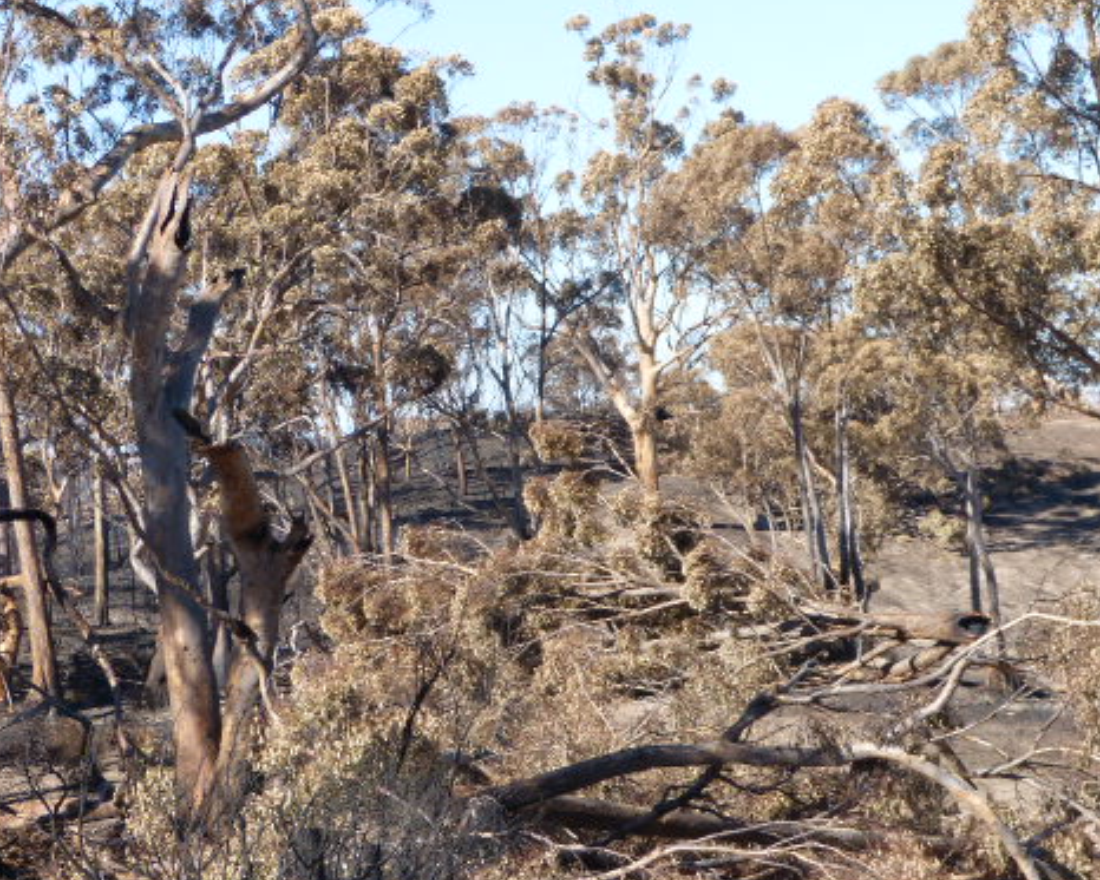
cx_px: 505
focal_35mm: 138
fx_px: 4494
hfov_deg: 14.0
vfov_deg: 11.2
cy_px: 552
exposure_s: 1/500
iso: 100
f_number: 4
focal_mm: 18.6
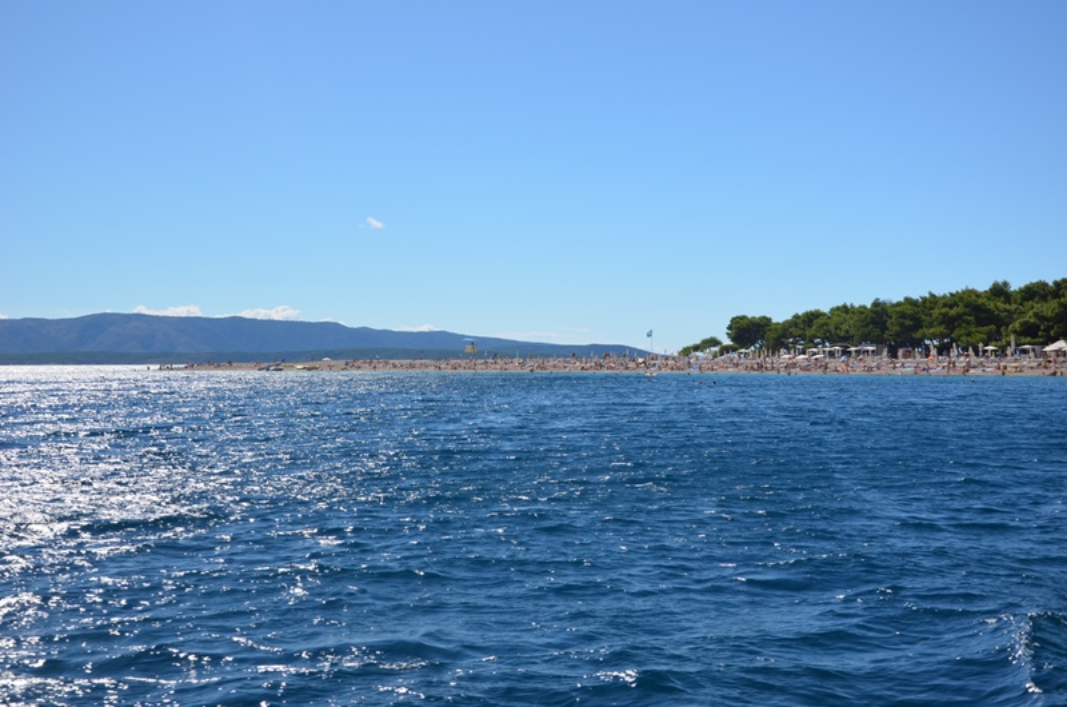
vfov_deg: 28.0
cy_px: 354
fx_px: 1420
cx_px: 534
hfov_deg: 41.2
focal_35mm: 48
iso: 110
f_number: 8
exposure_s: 1/250
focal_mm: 32
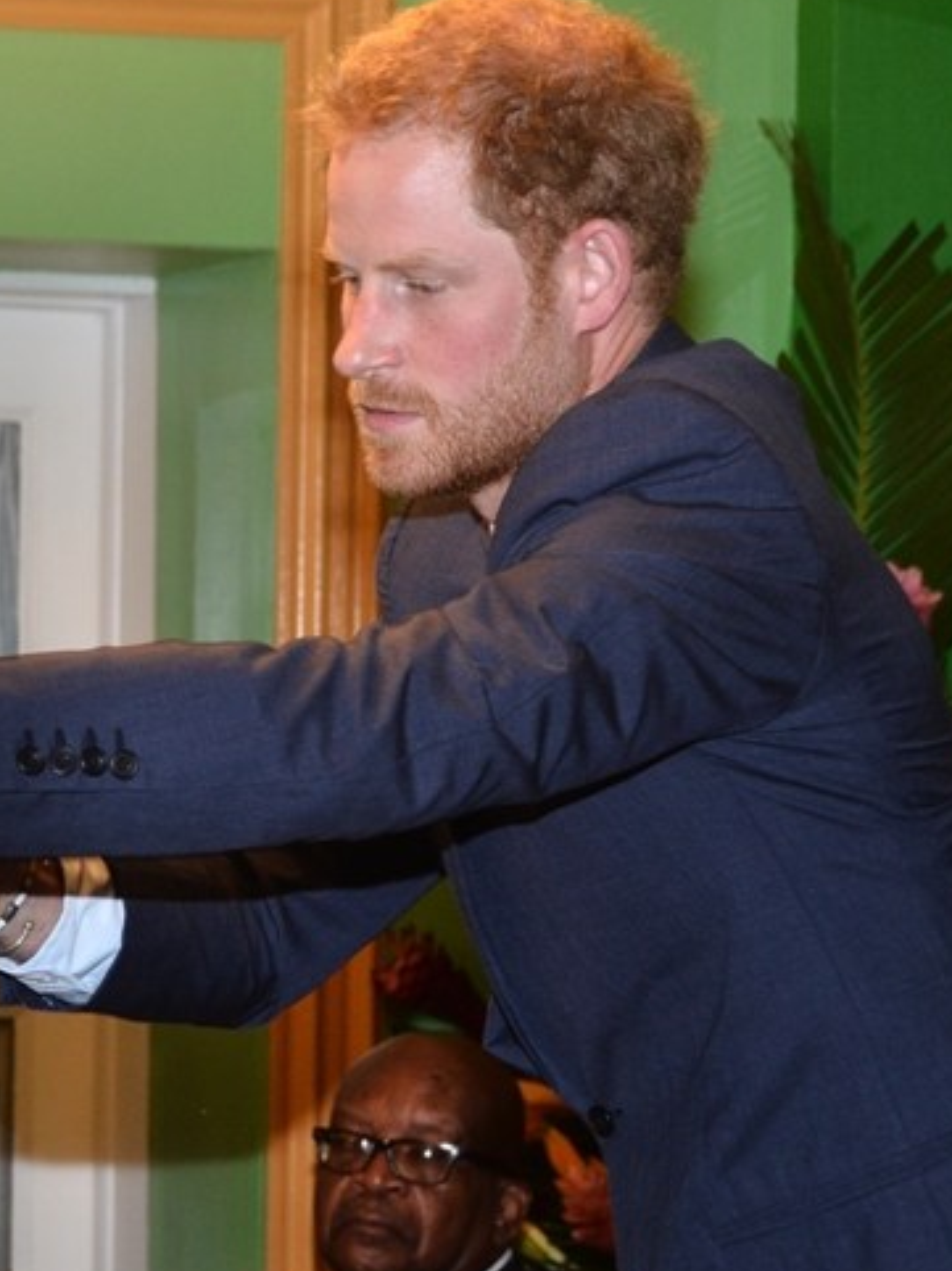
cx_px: 16
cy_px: 686
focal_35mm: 153
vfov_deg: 12.9
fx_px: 5615
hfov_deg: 9.6
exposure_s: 1/60
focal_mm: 50
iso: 500
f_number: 6.3
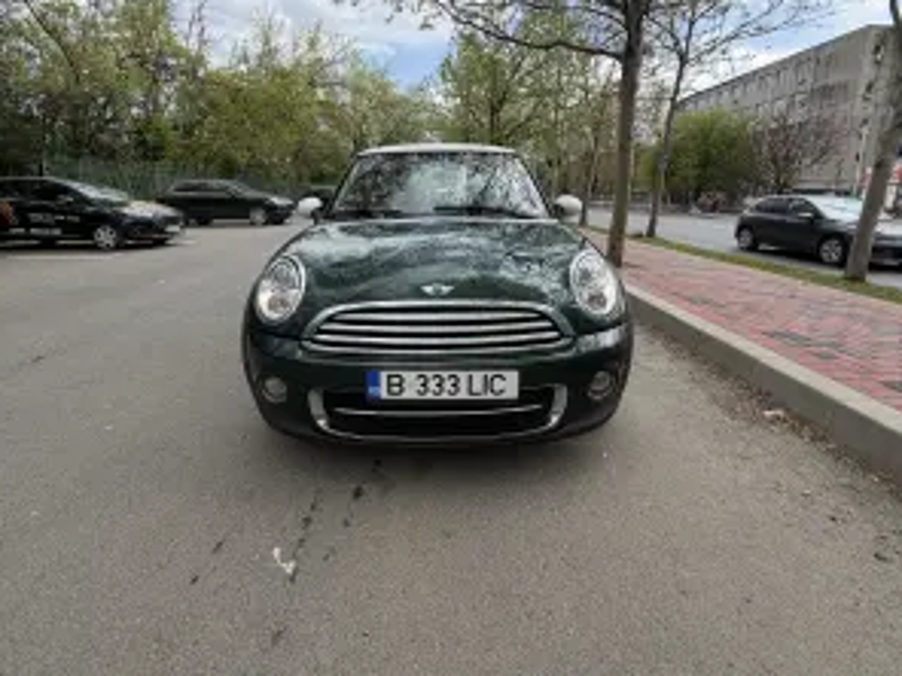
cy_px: 271
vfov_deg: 73.9
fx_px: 443
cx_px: 445
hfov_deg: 91.0
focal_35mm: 17
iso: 40
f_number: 2.2
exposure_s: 1/770
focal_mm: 2.22
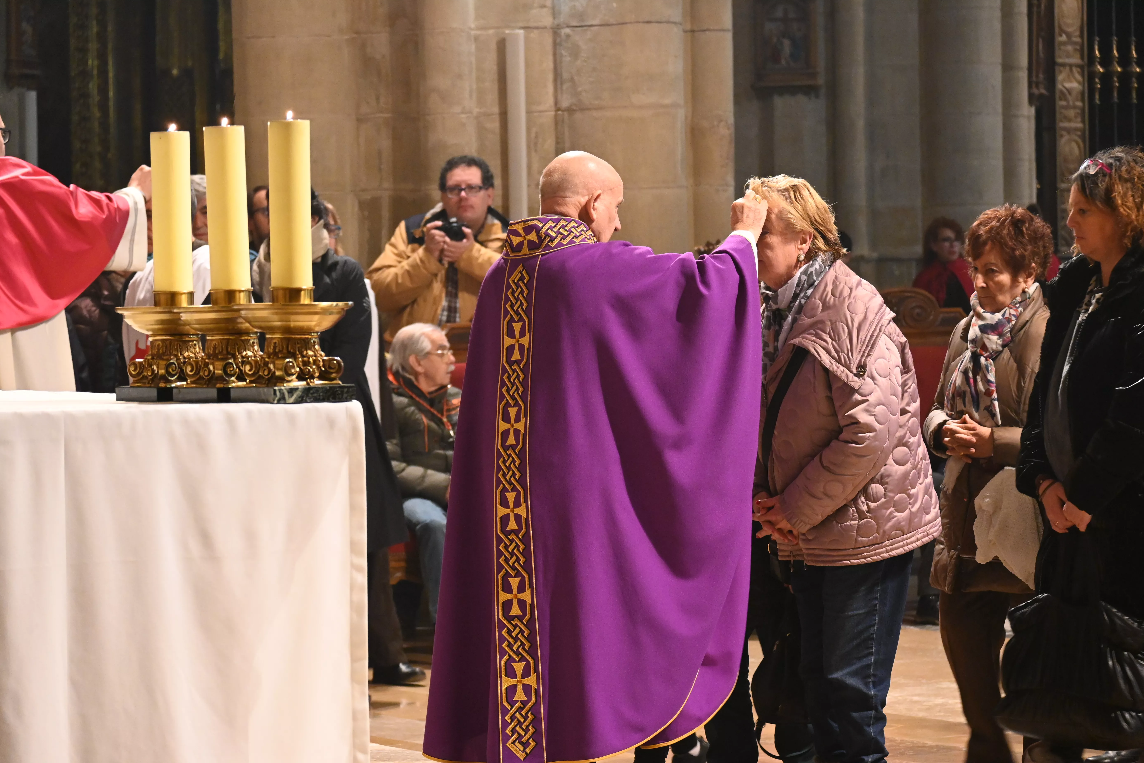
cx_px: 573
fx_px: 4179
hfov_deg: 15.6
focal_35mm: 132
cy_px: 382
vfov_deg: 10.4
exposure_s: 1/50
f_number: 5
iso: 3200
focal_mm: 87
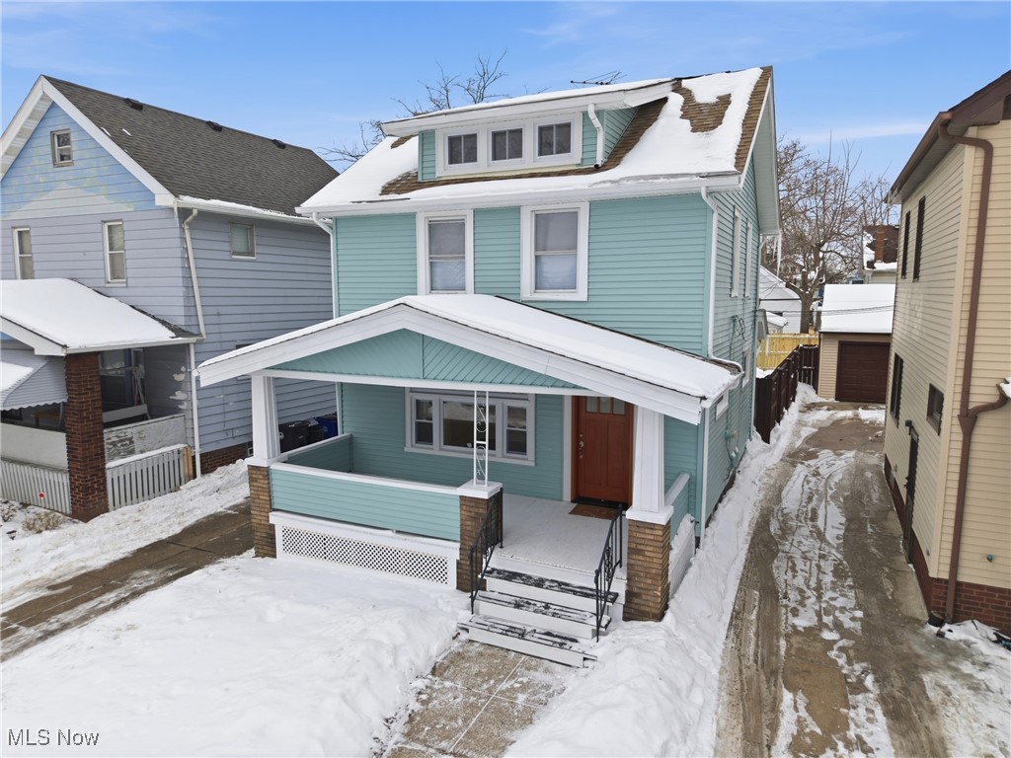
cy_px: 379
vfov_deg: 56.8
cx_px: 506
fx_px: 701
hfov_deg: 71.6
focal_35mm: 24
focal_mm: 8.7
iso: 100
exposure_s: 1/30
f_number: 1.8
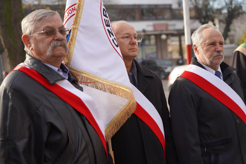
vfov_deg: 20.9
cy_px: 82
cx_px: 123
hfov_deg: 31.0
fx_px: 444
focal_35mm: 65
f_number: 4
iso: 100
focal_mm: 65
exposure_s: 1/200
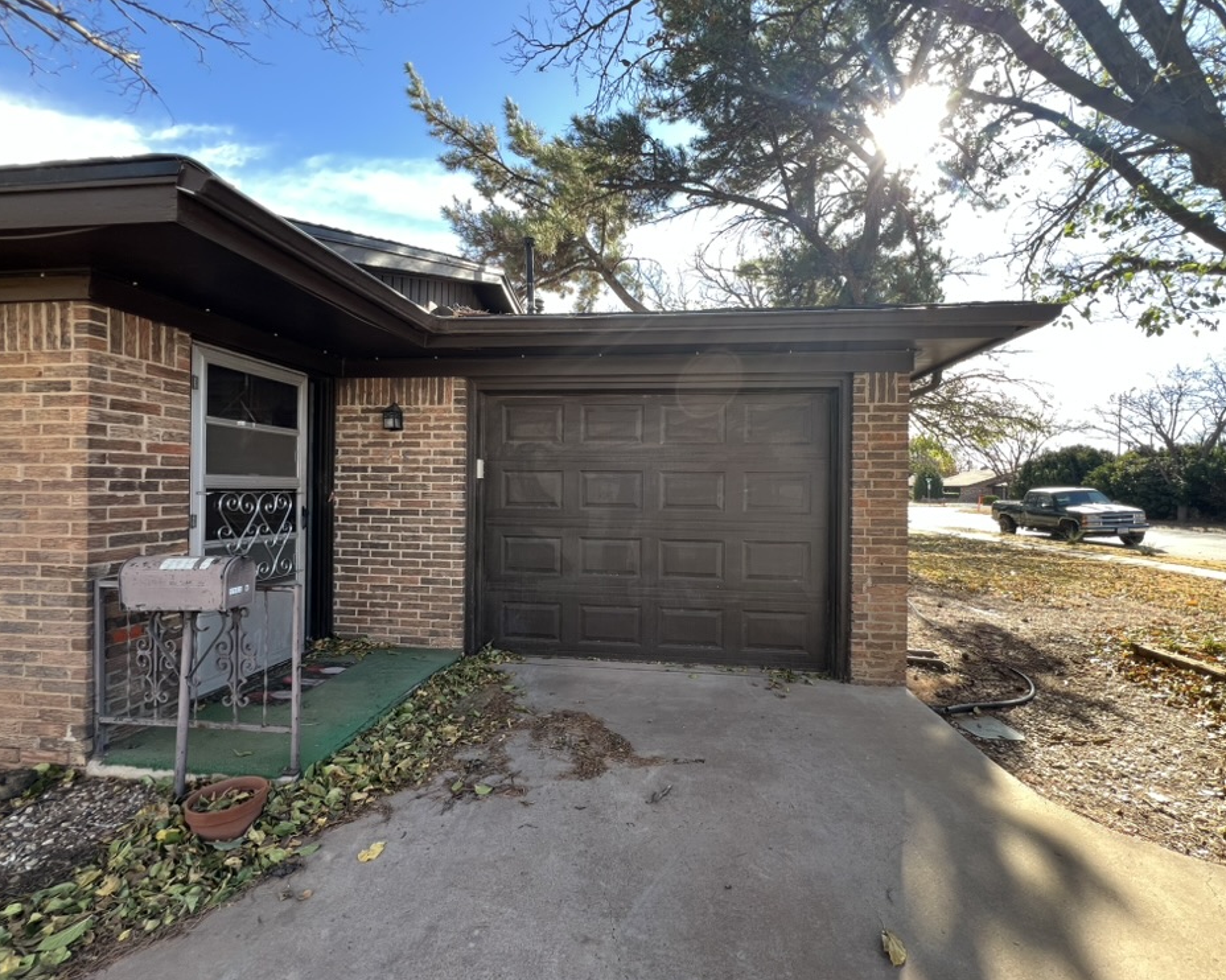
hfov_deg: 100.7
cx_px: 621
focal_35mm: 14
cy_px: 485
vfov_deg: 88.0
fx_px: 508
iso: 32
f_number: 1.8
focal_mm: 1.57
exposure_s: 1/99
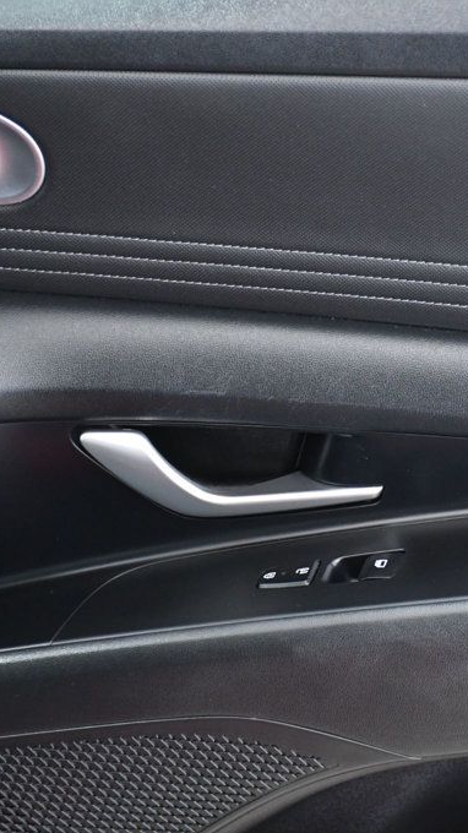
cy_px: 416
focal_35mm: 142
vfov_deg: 15.1
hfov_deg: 8.5
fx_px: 3136
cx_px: 406
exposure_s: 1/100
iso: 2500
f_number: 5
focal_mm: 60
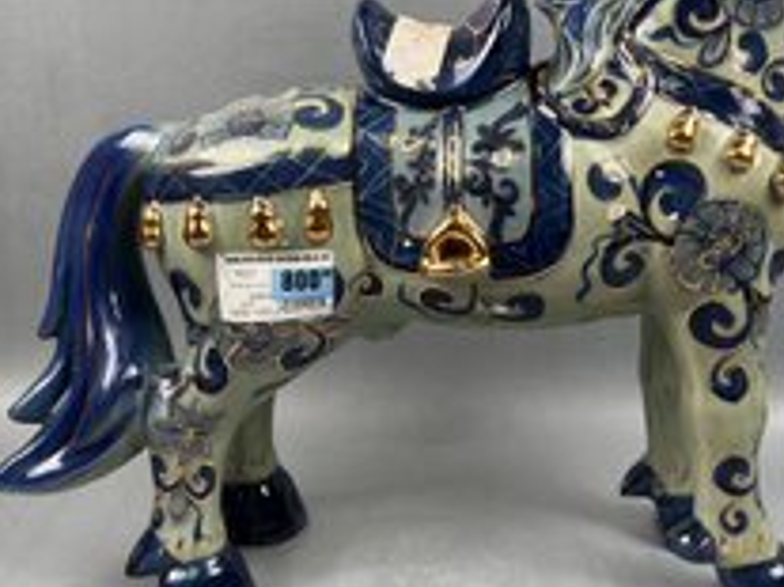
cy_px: 165
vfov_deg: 33.1
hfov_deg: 43.8
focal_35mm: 43
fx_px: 973
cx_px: 437
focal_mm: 5.7
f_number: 1.5
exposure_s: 1/120
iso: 50
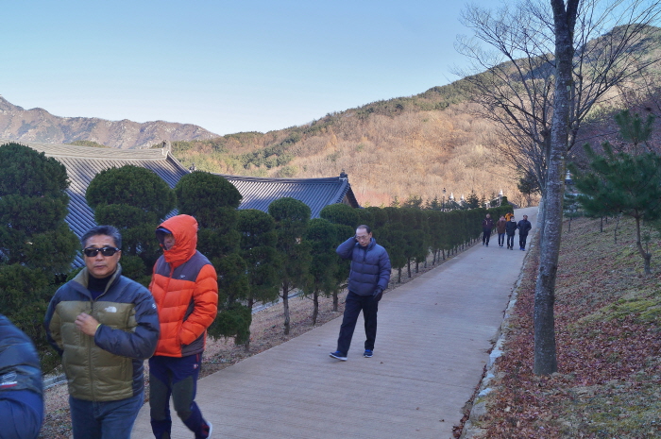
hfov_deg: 62.0
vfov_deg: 43.5
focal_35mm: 30
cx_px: 330
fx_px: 550
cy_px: 220
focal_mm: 20
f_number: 8
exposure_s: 1/80
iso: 100
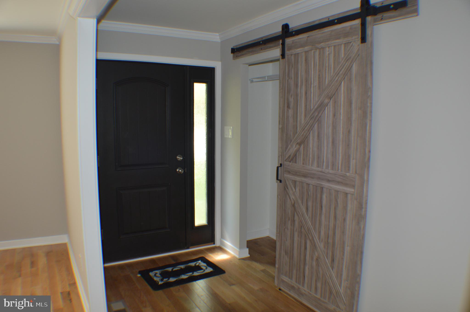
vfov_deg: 39.9
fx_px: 430
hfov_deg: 57.3
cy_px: 156
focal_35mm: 33
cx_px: 235
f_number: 4
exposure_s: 1/80
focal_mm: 22
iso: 400
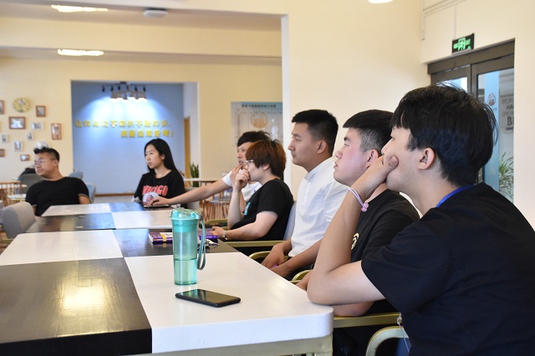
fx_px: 668
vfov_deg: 29.8
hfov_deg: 43.6
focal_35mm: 45
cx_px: 268
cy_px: 178
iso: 1600
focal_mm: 30
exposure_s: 1/80
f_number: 6.3
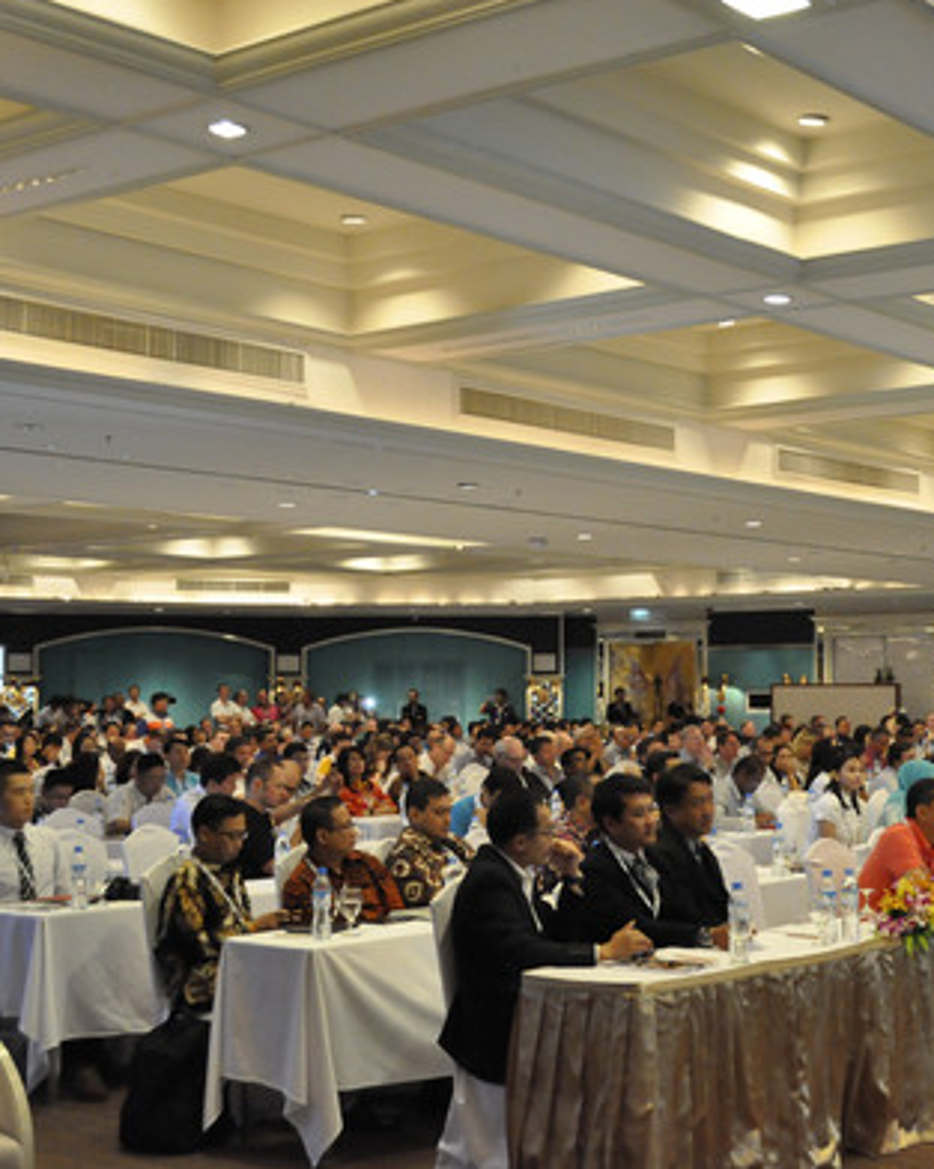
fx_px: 1937
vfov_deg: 33.6
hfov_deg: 26.9
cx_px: 656
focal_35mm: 56
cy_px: 577
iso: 3200
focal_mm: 26
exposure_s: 1/30
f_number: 5
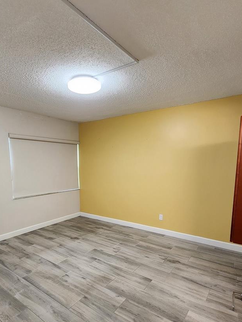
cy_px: 185
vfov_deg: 84.1
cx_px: 97
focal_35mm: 19
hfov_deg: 68.1
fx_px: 177
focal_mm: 2.2
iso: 320
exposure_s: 1/30
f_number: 2.2
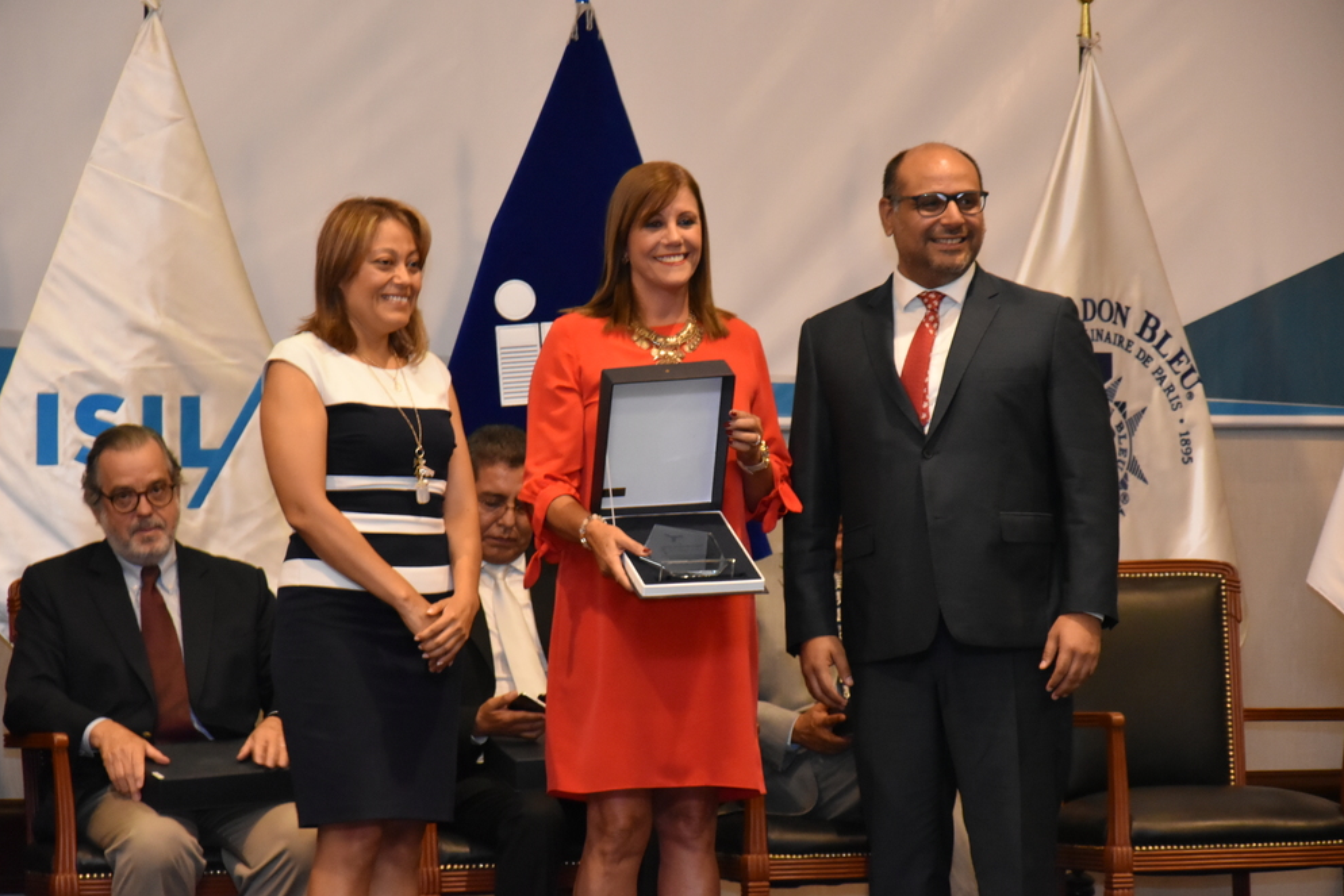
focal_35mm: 159
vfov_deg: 8.7
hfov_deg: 13.0
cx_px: 672
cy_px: 448
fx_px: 5918
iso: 3600
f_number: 5.6
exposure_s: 1/60
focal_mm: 105
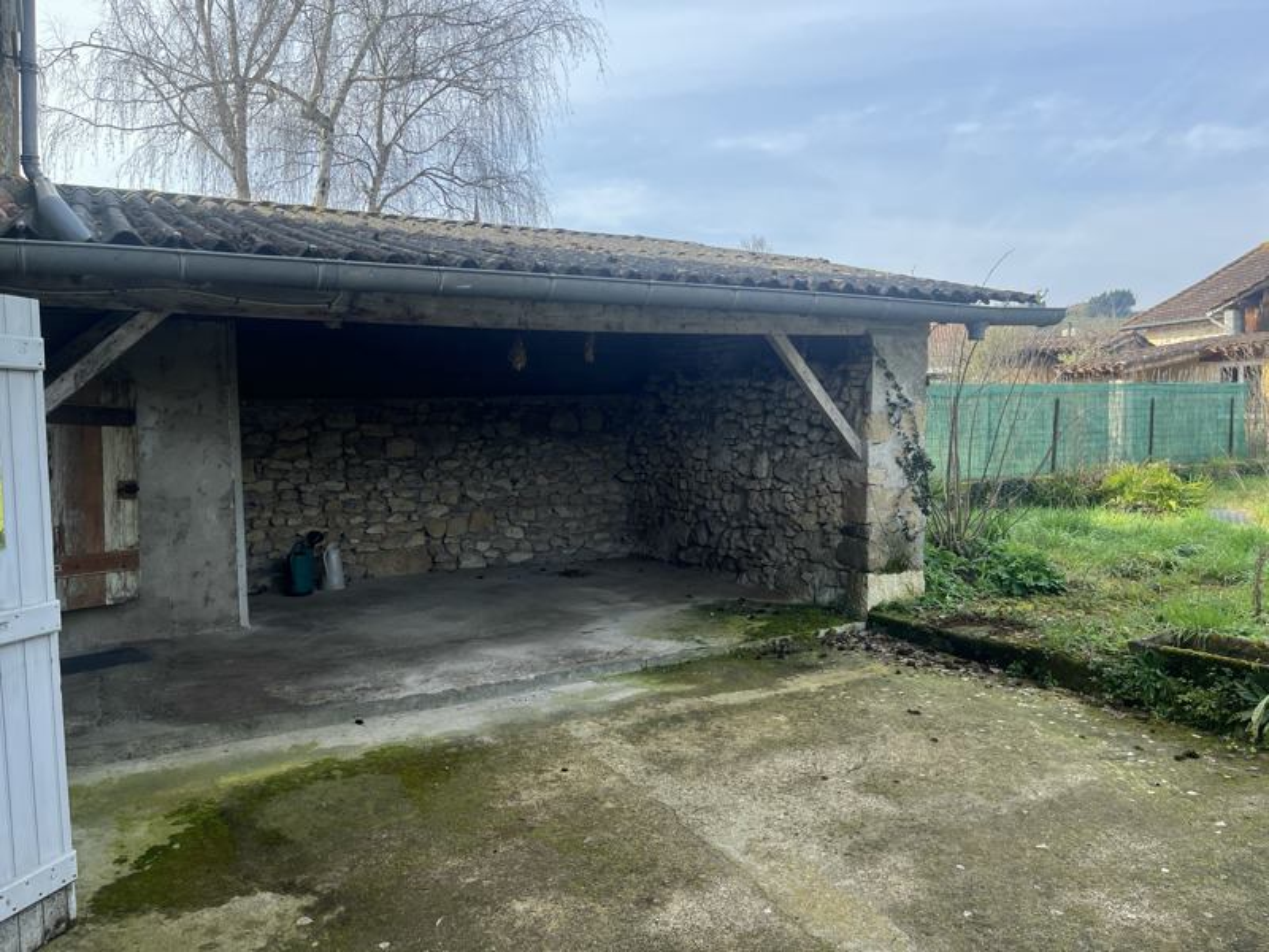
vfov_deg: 53.1
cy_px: 476
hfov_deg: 67.3
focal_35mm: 26
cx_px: 634
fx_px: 953
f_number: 1.6
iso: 50
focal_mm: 5.1
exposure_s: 1/1056
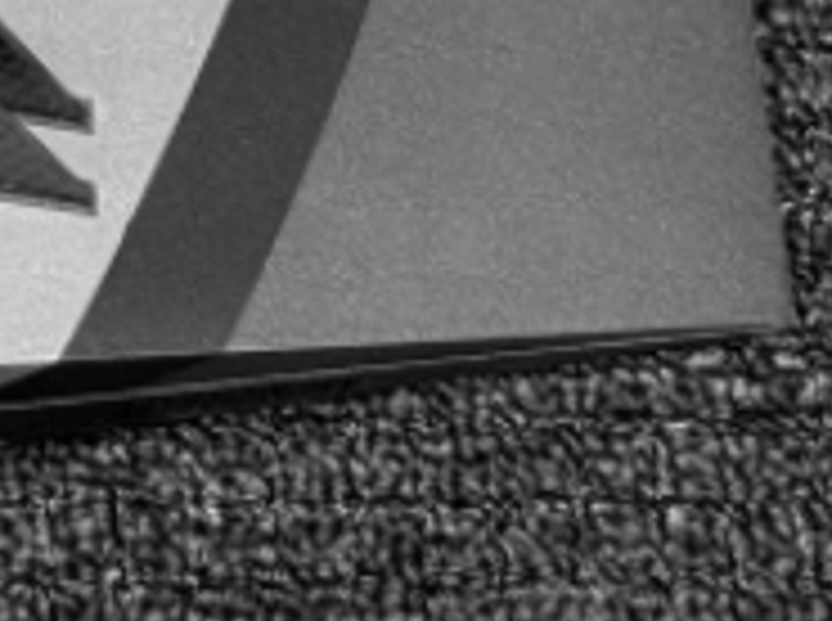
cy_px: -704
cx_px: -720
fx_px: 5301
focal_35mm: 221
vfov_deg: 6.5
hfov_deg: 8.6
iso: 80
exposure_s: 1/121
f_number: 1.78
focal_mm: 6.76
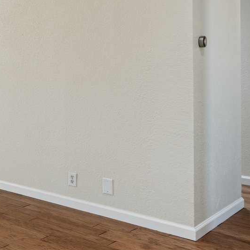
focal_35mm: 52
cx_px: -126
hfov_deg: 25.0
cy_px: 64
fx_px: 425
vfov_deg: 32.2
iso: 250
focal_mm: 16
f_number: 8
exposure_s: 1/30
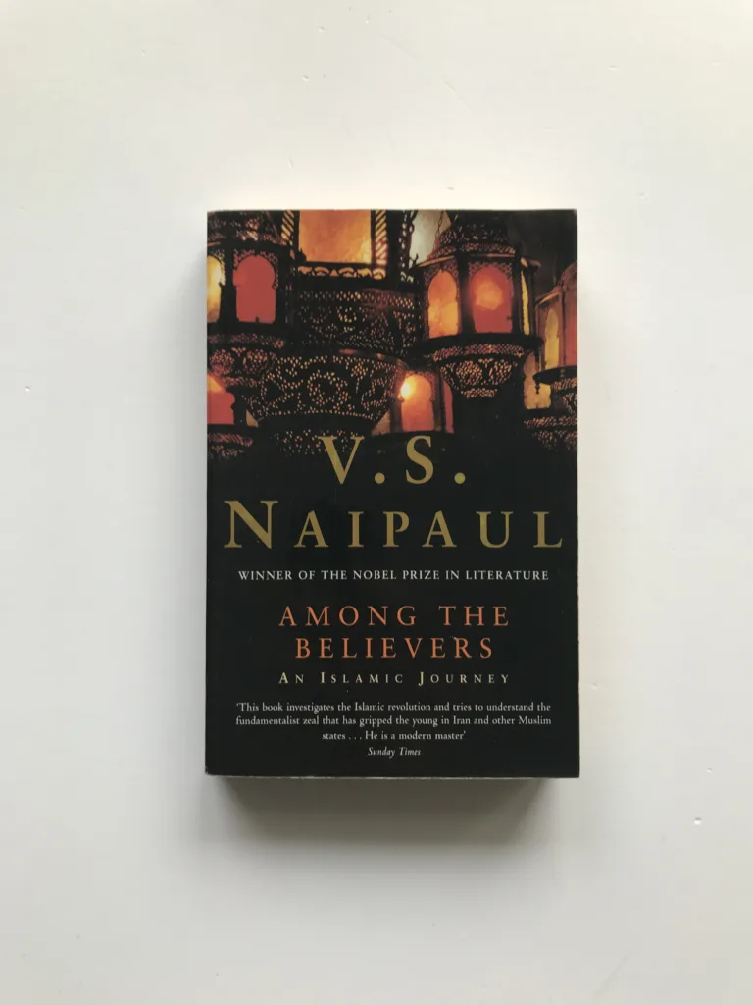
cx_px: 376
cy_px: 502
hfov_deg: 49.7
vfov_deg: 63.4
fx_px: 812
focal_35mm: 28
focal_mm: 3.99
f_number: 1.8
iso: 25
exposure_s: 1/50
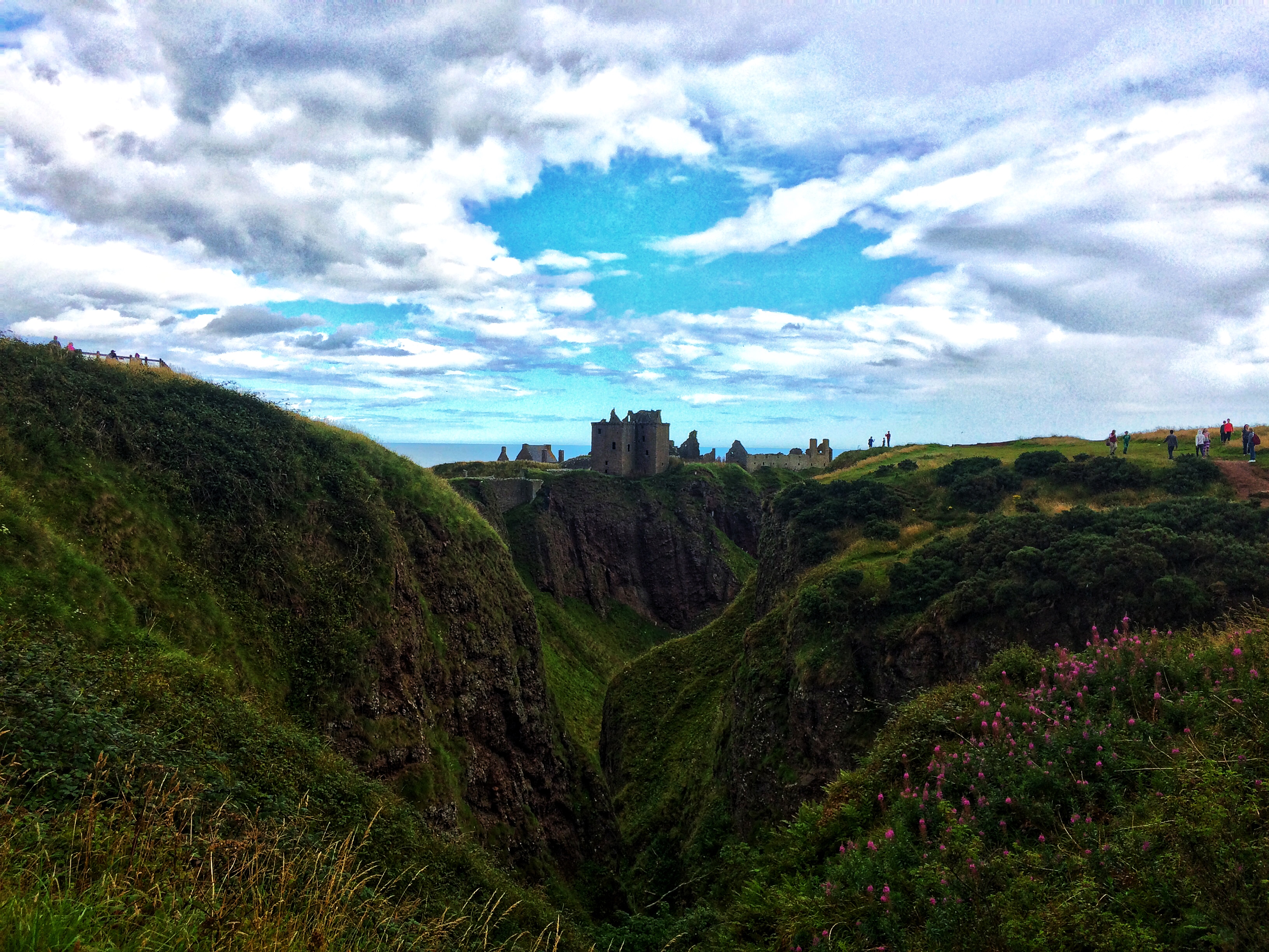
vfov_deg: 48.2
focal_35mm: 29
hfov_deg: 61.7
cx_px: 634
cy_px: 476
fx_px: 1063
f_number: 2.2
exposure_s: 1/892
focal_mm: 4.15
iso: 32
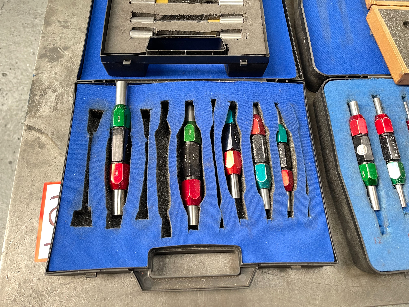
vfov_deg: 53.1
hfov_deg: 67.3
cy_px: 154
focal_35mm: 26
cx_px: 204
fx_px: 307
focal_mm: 5.1
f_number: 1.6
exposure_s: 1/84
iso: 125
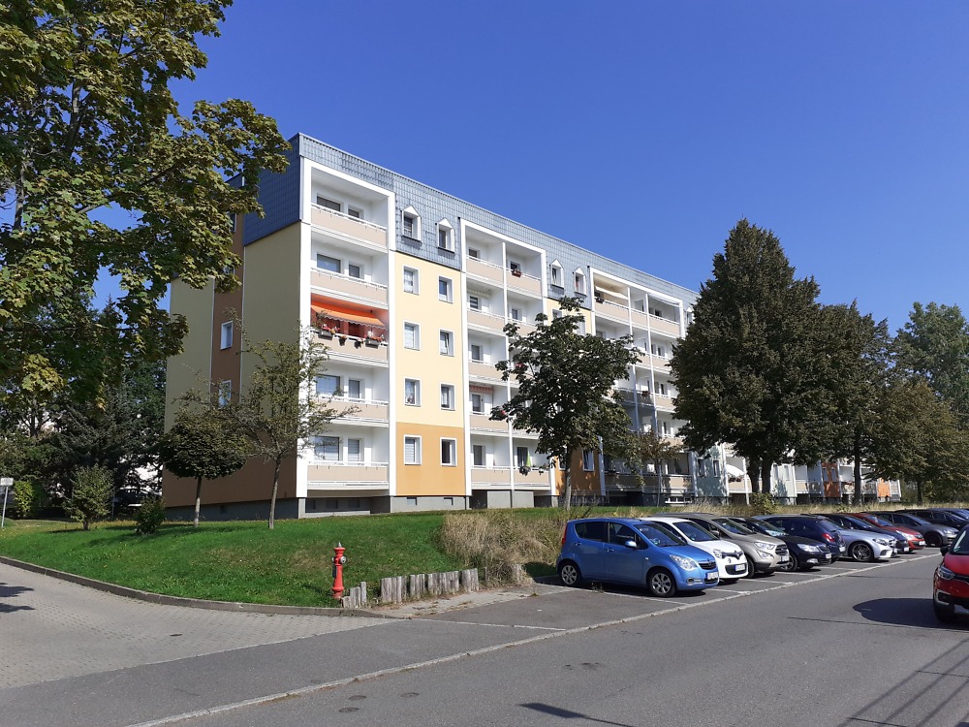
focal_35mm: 27
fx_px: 756
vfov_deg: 51.4
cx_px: 484
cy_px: 364
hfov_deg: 65.3
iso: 40
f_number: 1.9
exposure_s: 1/2558
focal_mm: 3.6
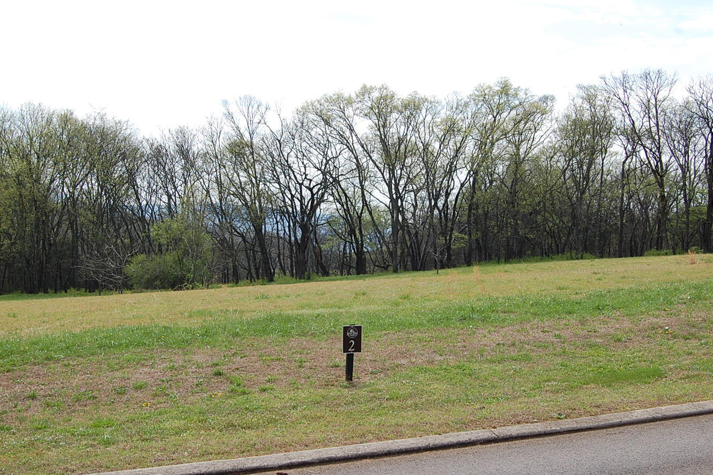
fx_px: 1010
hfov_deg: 38.9
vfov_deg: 26.5
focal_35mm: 51
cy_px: 251
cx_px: 344
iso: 200
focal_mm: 30
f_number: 9
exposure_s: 1/320
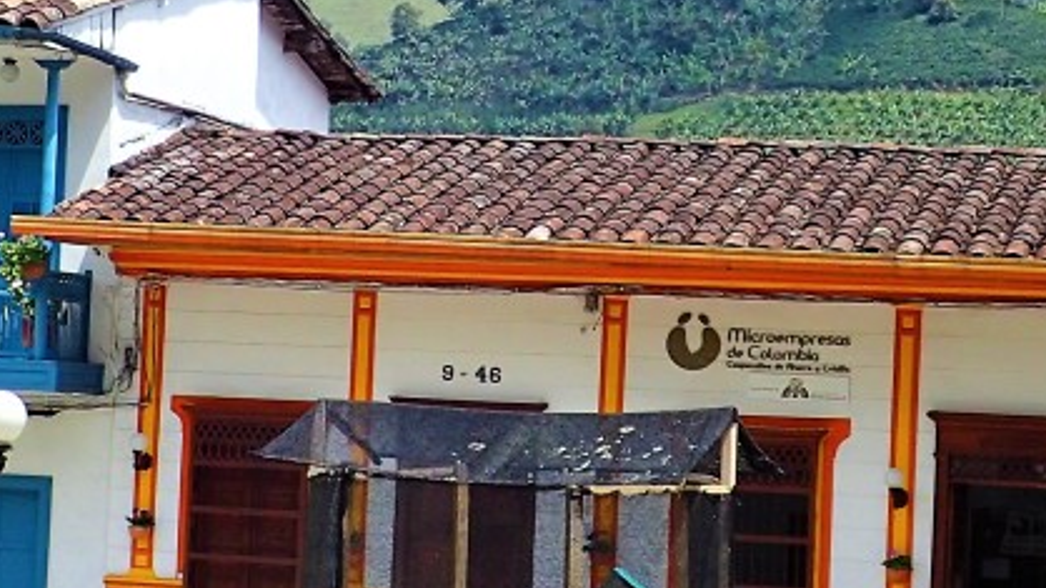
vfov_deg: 17.2
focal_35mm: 70
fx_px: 1941
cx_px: 433
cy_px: 215
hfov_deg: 30.1
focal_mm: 5.87
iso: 100
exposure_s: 1/1000
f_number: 3.2
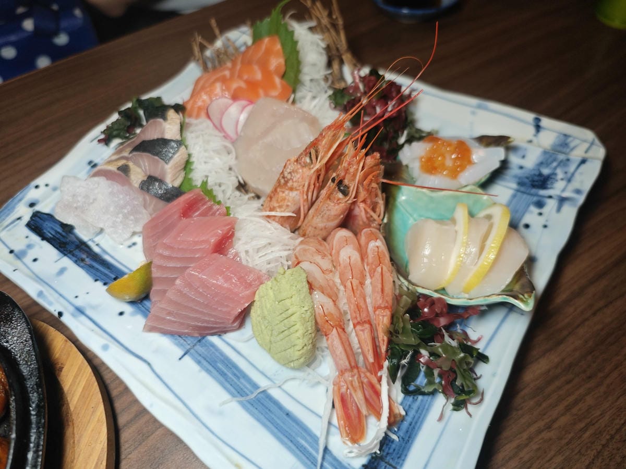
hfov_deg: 73.9
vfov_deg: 58.9
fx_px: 416
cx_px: 313
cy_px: 234
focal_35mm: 23
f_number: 1.63
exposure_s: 1/60
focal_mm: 8.72
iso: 200
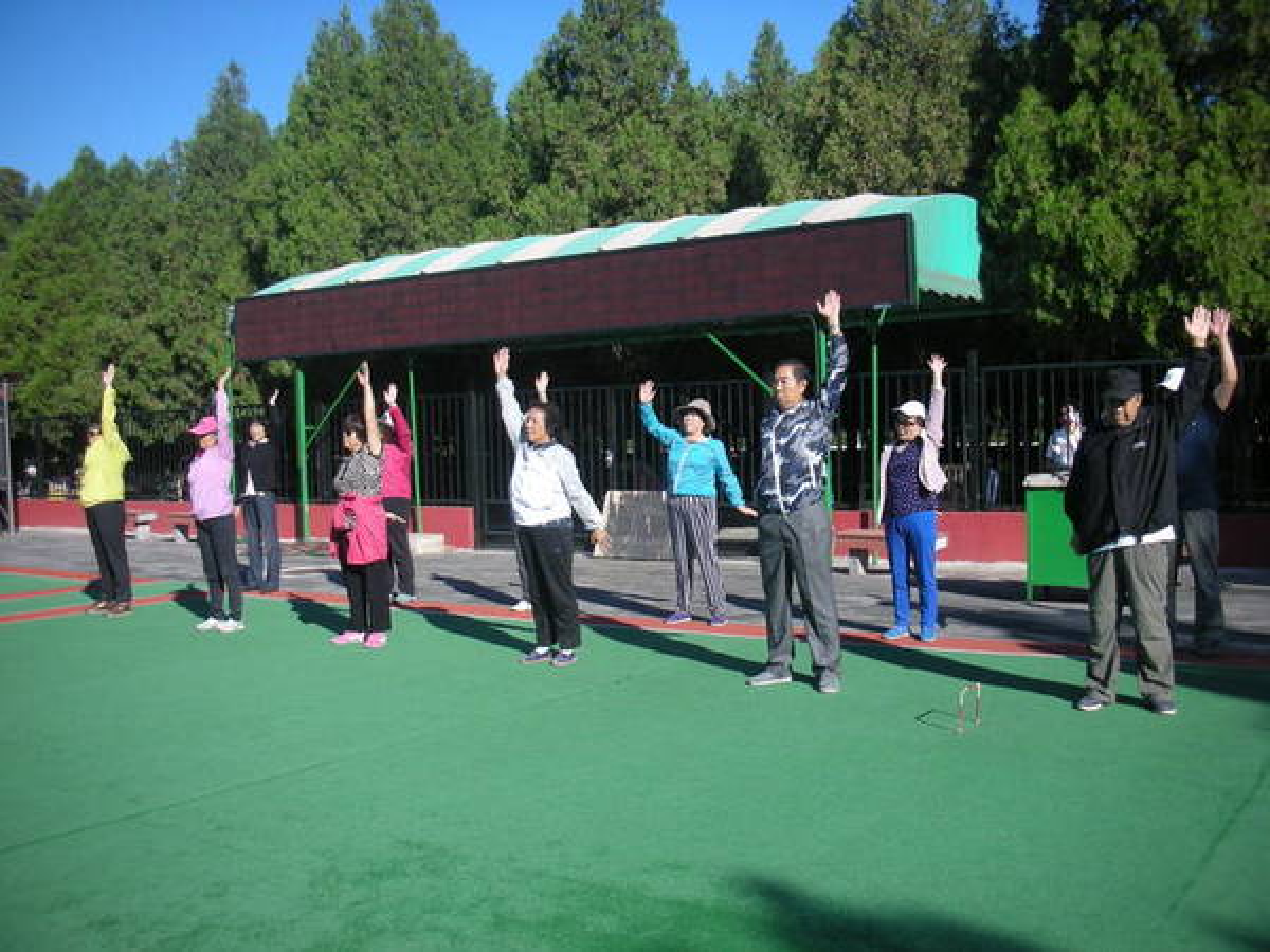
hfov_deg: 52.6
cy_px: 476
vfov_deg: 40.7
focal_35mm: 35
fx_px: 1284
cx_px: 635
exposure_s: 1/132
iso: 50
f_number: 7.9
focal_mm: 5.8
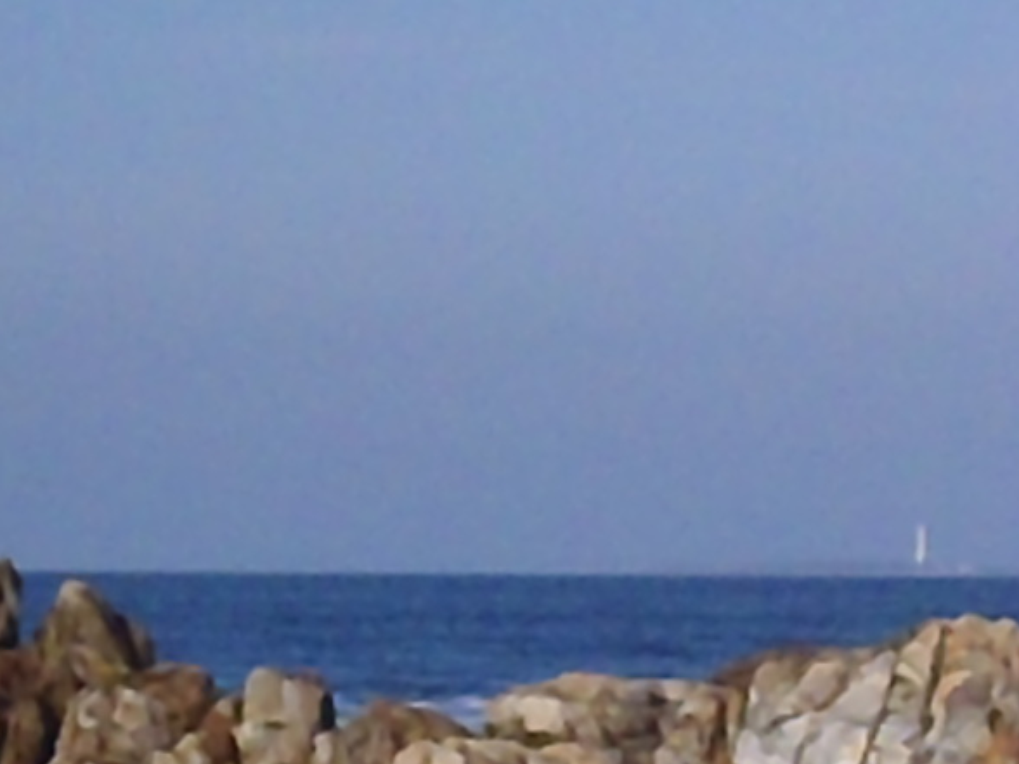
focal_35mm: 359
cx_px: 1532
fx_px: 10568
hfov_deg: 5.5
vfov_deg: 4.1
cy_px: 844
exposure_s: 1/800
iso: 800
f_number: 13
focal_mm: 18.46
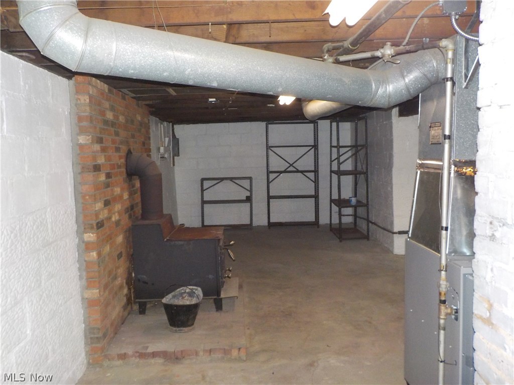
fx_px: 445
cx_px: 257
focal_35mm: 30
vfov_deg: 46.8
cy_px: 192
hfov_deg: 60.0
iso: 450
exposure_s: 1/30
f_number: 3.3
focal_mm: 4.1
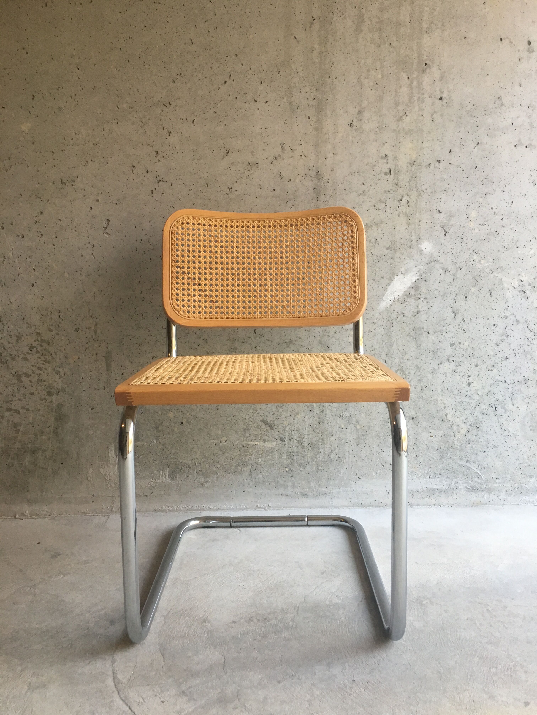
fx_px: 600
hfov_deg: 48.2
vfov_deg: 61.7
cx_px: 268
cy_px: 358
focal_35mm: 29
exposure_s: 1/33
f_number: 2.2
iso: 50
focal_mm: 4.15
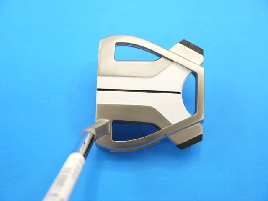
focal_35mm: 50
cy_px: 100
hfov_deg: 38.2
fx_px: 387
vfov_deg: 29.1
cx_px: 134
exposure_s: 1/125
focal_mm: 25
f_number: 4.6
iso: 640
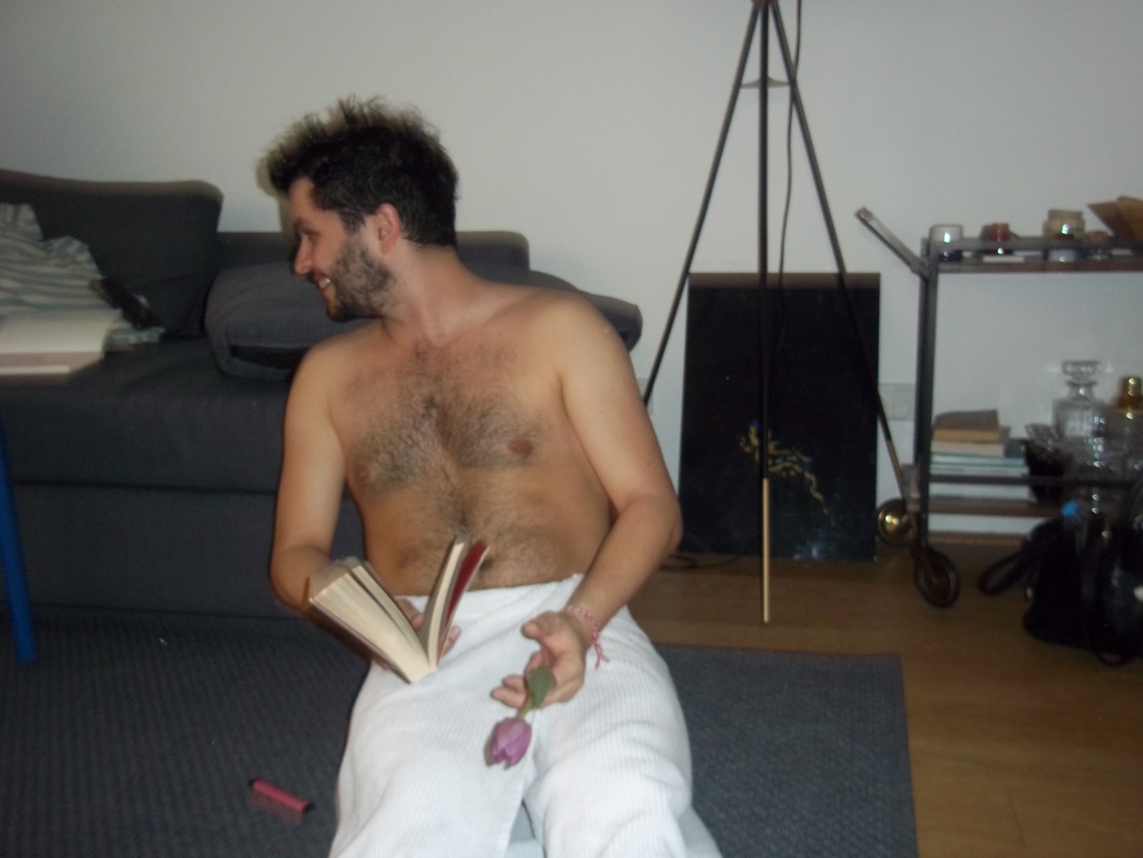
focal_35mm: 36
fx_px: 1189
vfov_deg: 39.7
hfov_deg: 51.4
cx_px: 572
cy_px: 429
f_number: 3.1
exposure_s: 1/30
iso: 160
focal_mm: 6.5
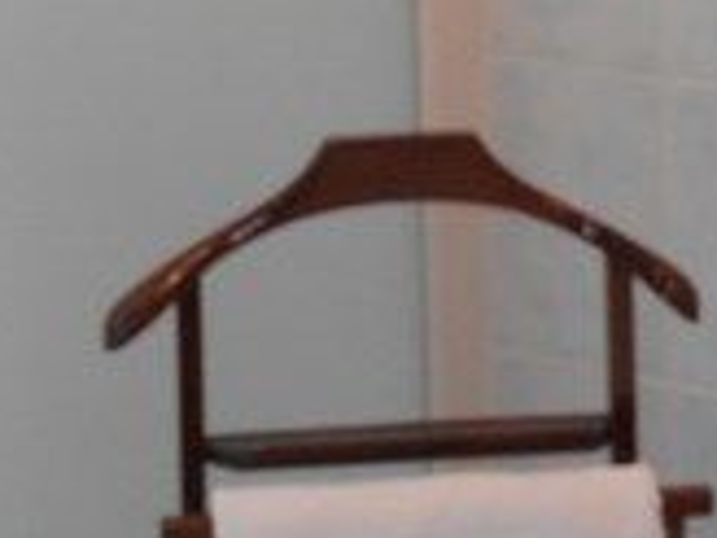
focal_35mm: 162
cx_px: 678
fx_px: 3356
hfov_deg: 12.1
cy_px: 376
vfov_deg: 9.2
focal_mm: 4.7
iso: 125
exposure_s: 1/30
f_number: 3.4
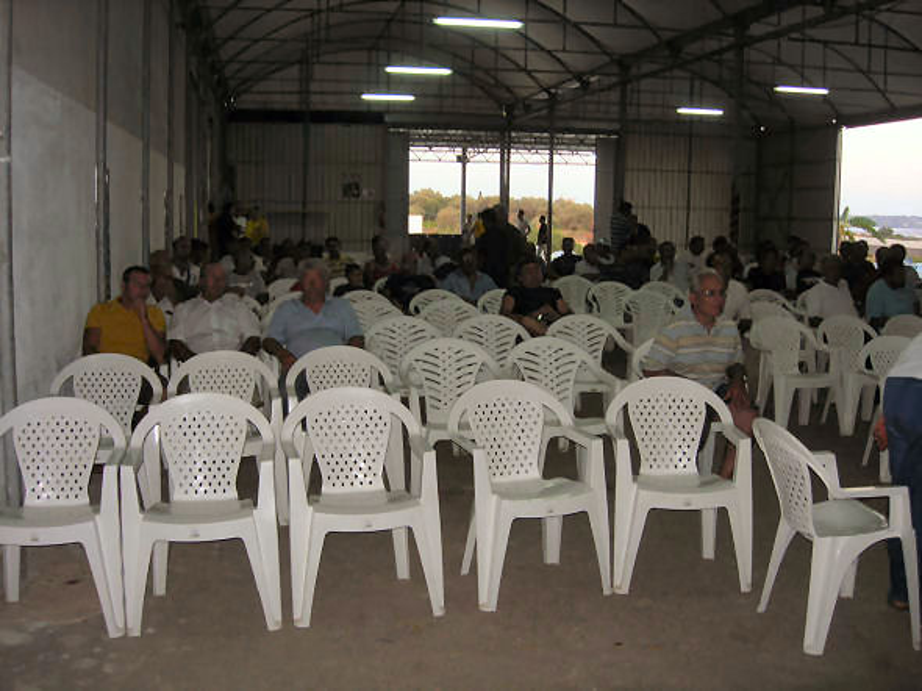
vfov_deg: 37.7
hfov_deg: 49.0
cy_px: 346
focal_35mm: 38
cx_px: 461
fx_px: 1012
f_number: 2.8
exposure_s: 1/60.1
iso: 64
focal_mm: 7.8
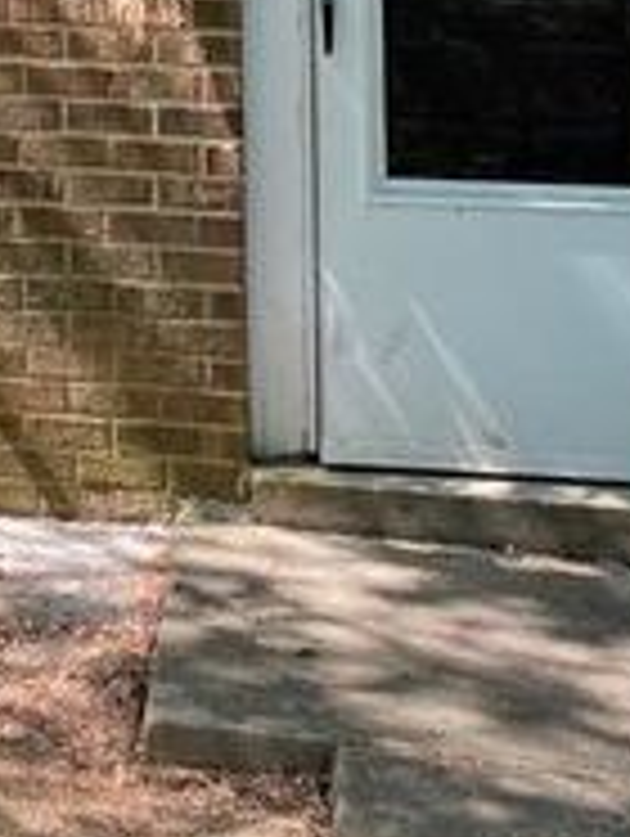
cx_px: -266
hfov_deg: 15.0
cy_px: -367
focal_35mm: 93
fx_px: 2252
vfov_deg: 18.9
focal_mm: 4.25
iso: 32
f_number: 1.8
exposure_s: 1/370
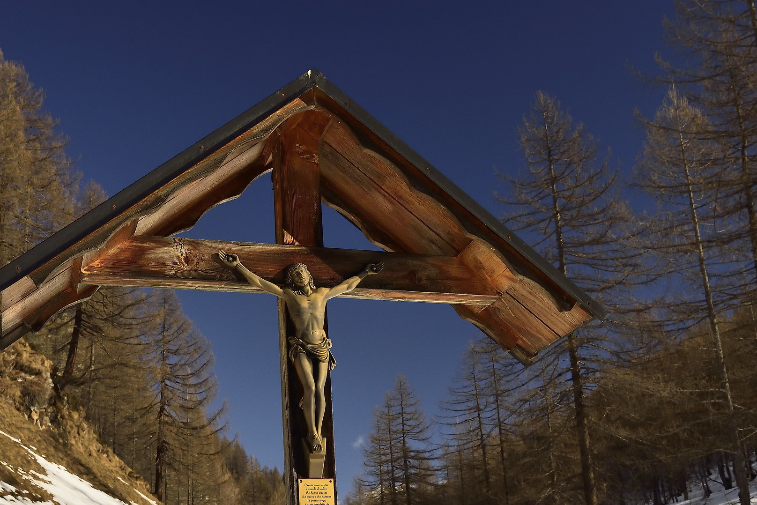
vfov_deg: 27.4
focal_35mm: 49
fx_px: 1030
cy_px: 338
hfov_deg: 40.3
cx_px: 349
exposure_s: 1/1000
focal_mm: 22
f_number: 7.1
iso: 800
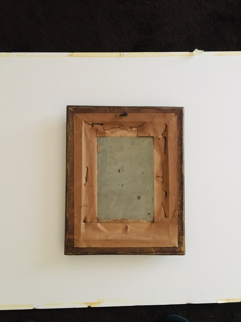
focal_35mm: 29
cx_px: 120
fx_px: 269
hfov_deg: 48.2
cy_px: 161
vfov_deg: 61.7
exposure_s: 1/15
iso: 500
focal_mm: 4.15
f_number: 2.2
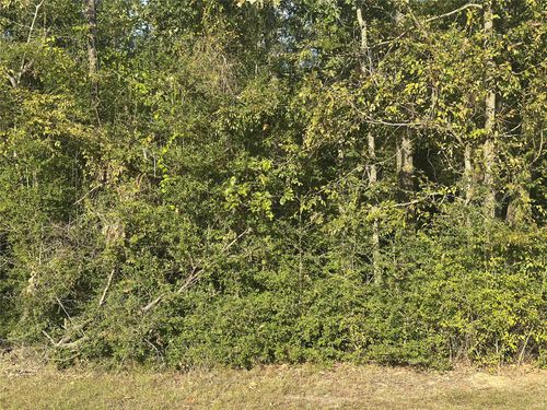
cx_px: 274
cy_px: 205
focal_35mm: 48
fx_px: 758
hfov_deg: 39.7
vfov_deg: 30.3
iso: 80
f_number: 1.78
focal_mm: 6.86
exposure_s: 1/1453
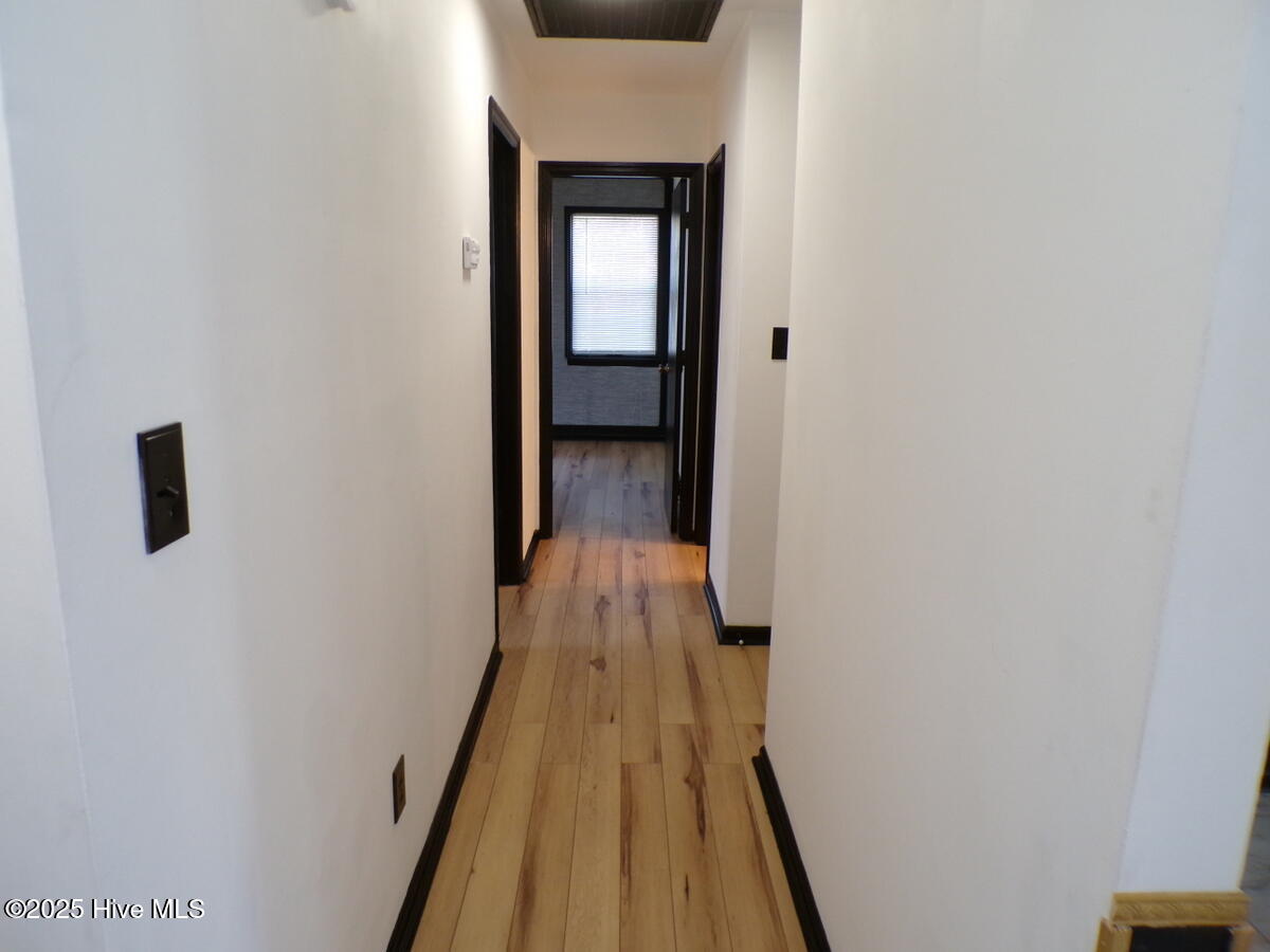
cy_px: 476
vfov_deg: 56.8
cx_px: 635
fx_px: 881
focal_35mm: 24
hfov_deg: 71.6
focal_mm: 4.3
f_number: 3
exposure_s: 1/20
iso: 200
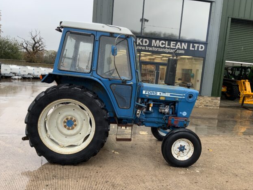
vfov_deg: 46.8
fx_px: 219
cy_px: 94
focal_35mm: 30
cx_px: 130
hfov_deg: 60.0
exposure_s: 1/122
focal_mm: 3
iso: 25
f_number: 1.8
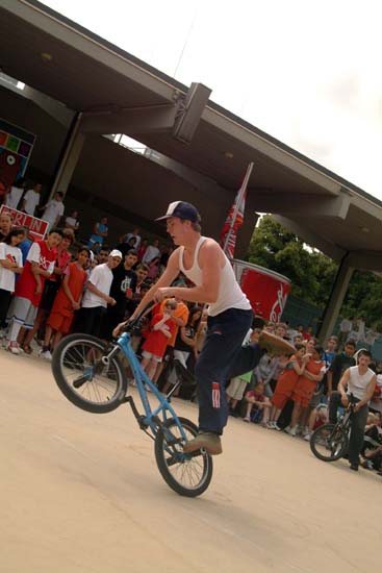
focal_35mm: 54
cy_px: 286
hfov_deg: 25.1
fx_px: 859
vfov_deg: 36.9
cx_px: 191
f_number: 9.5
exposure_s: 1/350
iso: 200
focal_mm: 36
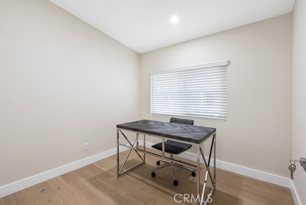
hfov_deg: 96.7
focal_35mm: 16
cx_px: 153
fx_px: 136
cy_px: 102
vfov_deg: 73.9
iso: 320
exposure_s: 1/5
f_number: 8
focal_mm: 16
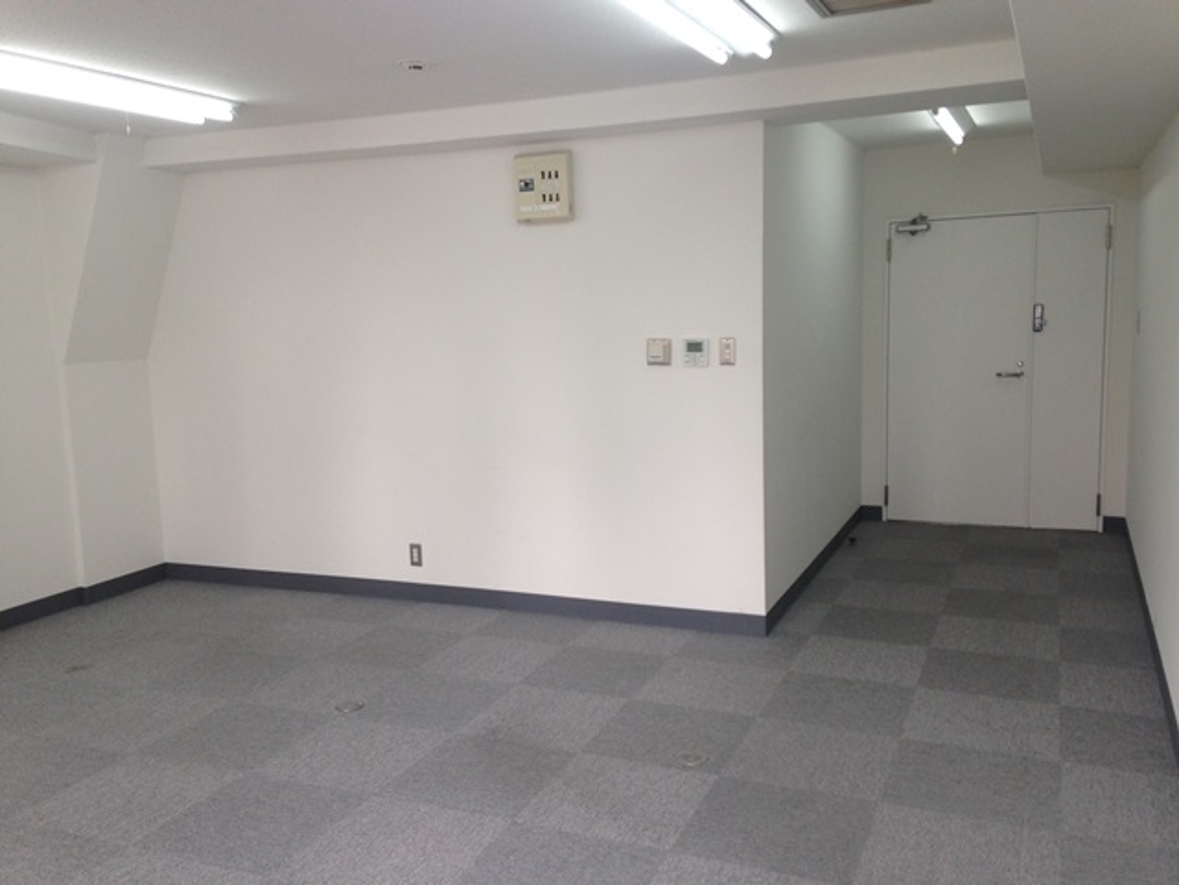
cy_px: 442
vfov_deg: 42.9
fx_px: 1124
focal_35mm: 33
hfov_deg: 55.4
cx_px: 590
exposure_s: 1/60
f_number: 2.4
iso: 50
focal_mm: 4.12
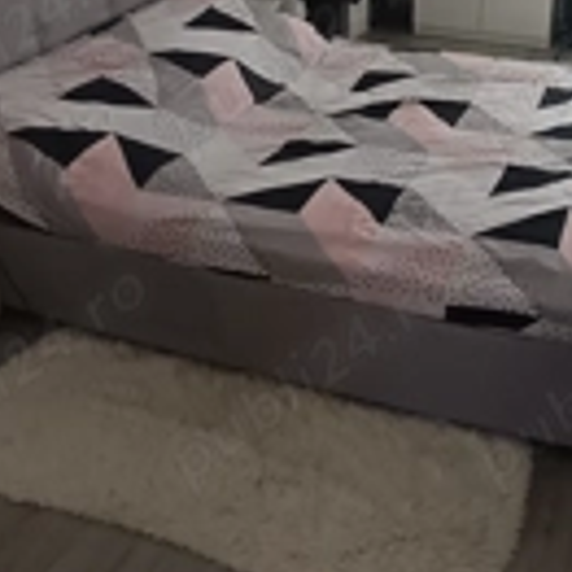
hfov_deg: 35.5
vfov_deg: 35.6
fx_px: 860
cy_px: 114
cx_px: 463
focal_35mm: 46
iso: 362
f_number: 2.2
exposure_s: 1/100
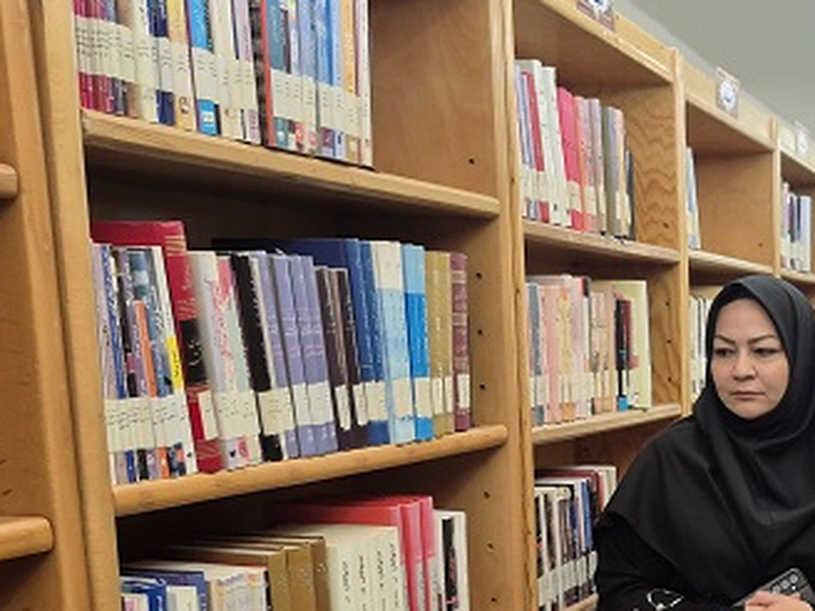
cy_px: 551
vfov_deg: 26.1
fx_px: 1271
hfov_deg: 31.8
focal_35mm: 54
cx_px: 880
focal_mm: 5.4
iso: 200
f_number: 1.8
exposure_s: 1/100
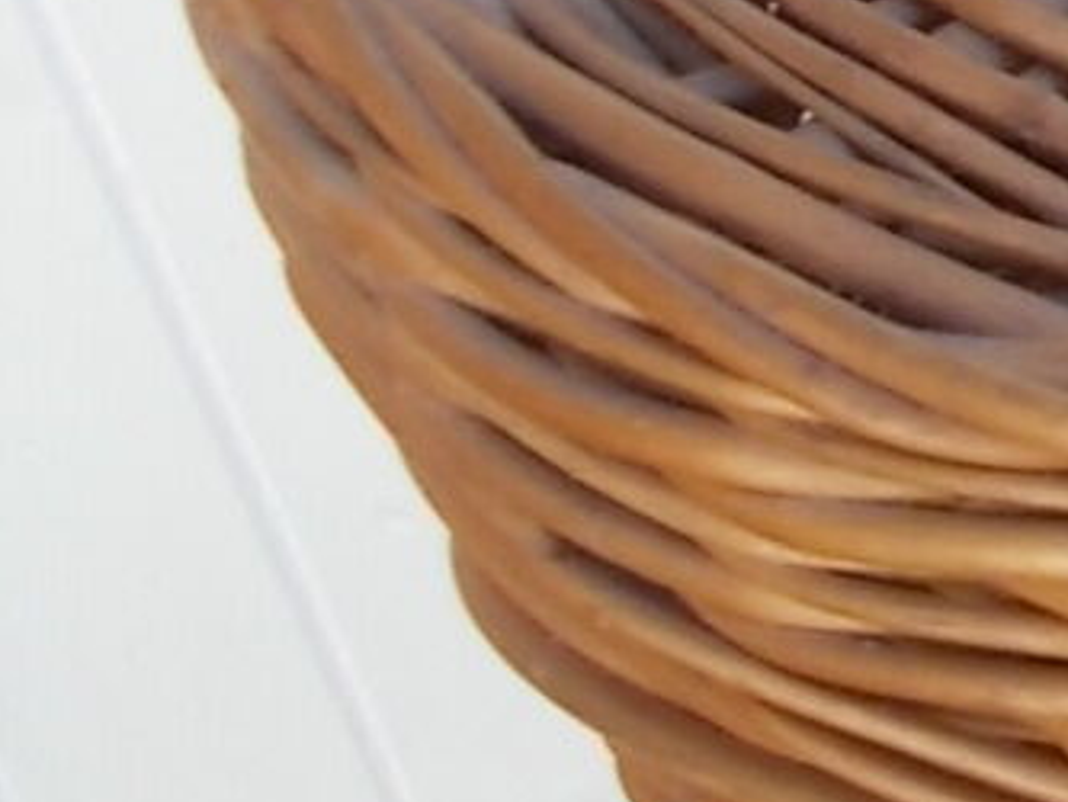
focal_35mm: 125
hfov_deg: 12.6
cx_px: 2508
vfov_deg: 11.7
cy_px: -74
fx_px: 3858
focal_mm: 4.6
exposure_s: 1/160
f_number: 3.2
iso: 80
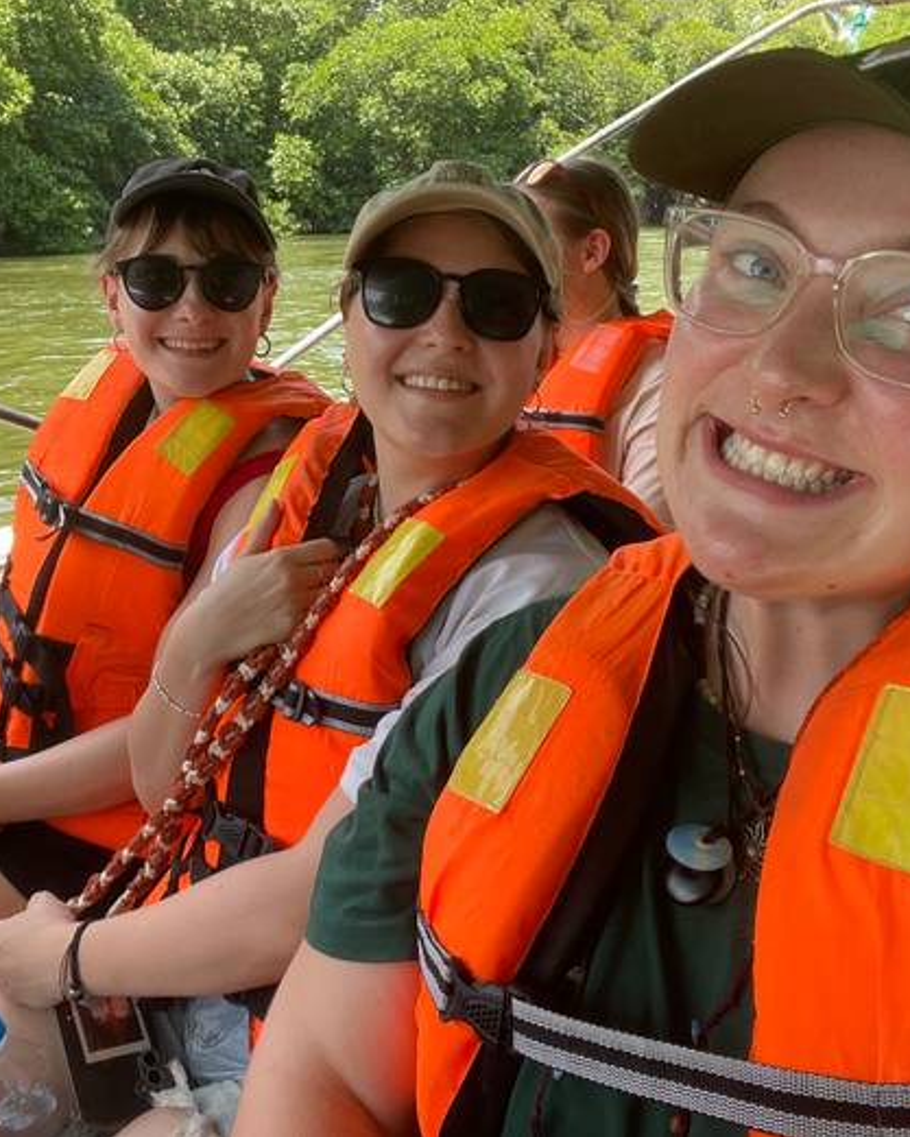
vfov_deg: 57.2
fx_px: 1043
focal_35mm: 31
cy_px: 552
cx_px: 395
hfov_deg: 47.0
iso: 40
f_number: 2.2
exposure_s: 1/121
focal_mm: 2.71
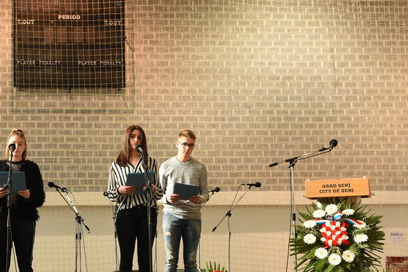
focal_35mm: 60
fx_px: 680
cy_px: 175
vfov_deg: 22.6
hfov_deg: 32.7
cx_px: 97
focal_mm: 26
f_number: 6.3
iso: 1600
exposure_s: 1/160
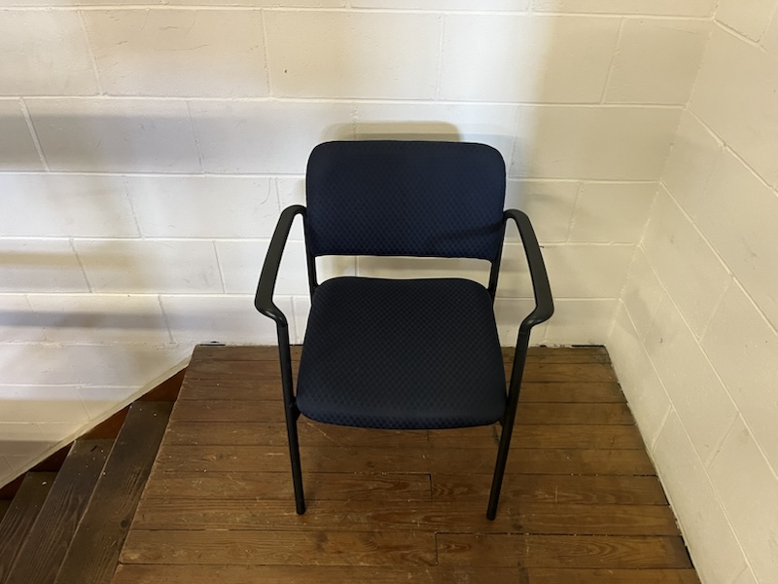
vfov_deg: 53.1
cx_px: 389
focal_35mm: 26
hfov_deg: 67.3
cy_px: 292
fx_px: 584
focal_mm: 5.1
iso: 500
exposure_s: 1/60
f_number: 1.6
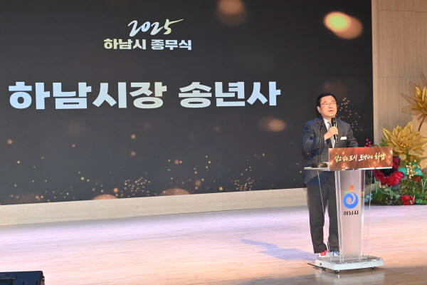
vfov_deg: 19.5
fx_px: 830
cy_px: 142
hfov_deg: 28.8
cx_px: 214
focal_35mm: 70
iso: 800
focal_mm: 70
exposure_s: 1/160
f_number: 7.1
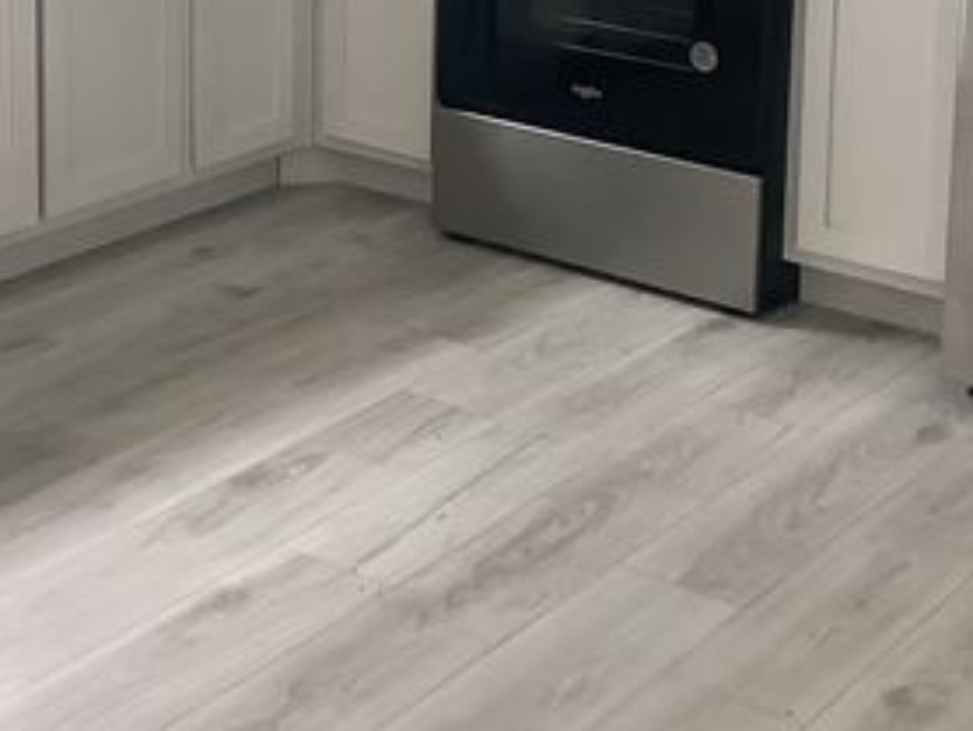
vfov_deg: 18.1
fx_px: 2194
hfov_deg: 24.9
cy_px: -110
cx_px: 378
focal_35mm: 78
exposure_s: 1/50
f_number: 2.4
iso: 100
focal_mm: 3.3
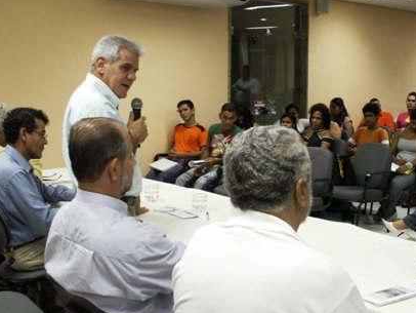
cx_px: 252
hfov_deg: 39.4
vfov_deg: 30.3
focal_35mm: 48
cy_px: 138
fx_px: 577
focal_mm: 6.46
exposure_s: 1/30
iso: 160
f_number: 2.8
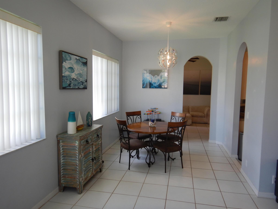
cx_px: 139
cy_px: 104
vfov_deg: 56.8
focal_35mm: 24
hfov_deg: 71.6
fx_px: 193
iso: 125
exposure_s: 1/40
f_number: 2.8
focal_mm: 4.3
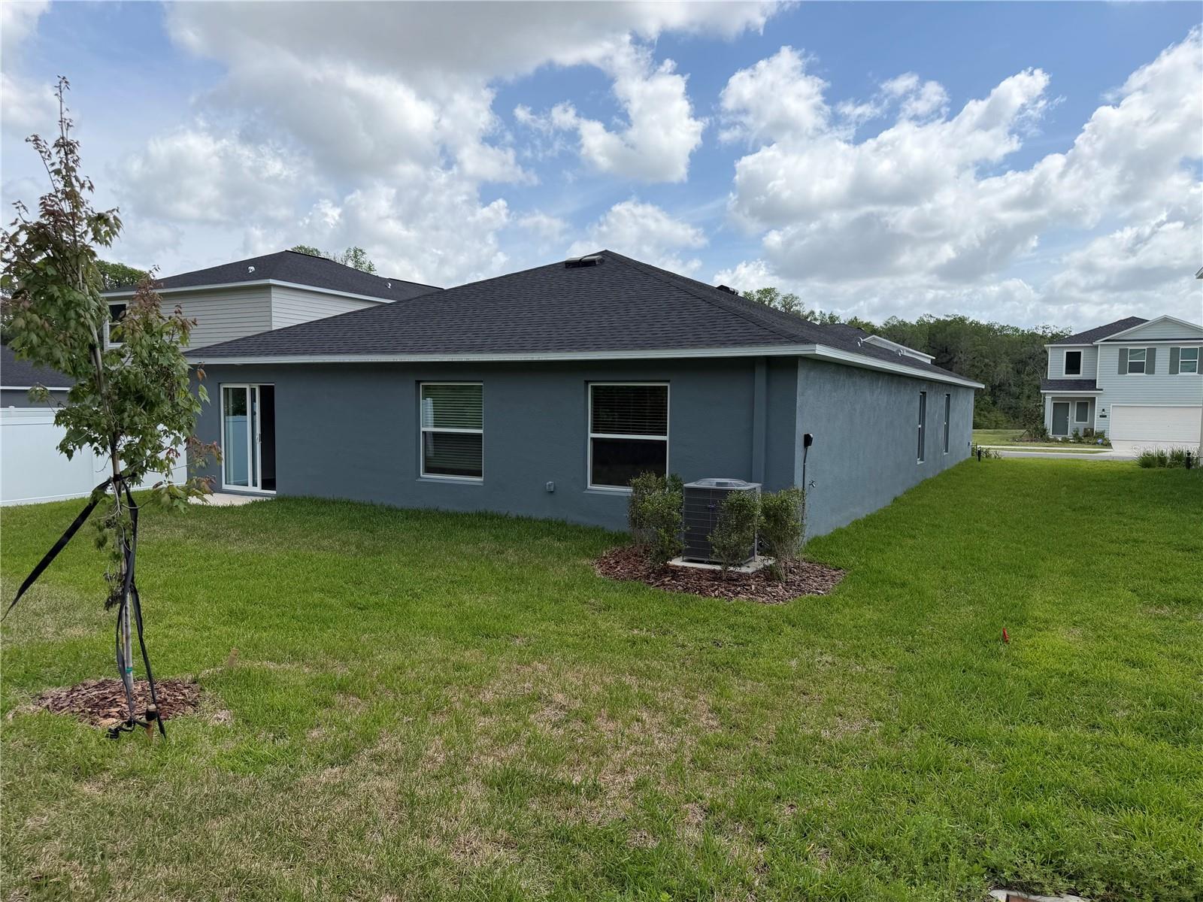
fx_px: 834
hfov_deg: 71.6
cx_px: 602
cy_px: 451
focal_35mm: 24
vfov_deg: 56.8
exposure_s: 1/4975
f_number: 1.78
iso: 80
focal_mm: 6.76
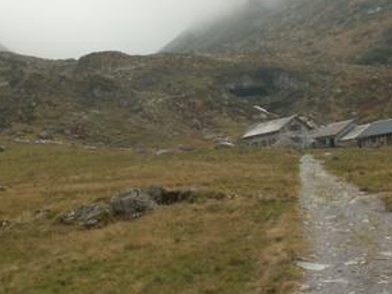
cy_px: 112
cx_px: 174
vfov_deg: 19.1
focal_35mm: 77
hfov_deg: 25.3
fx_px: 872
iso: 50
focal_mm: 5.86
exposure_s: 1/125
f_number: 5
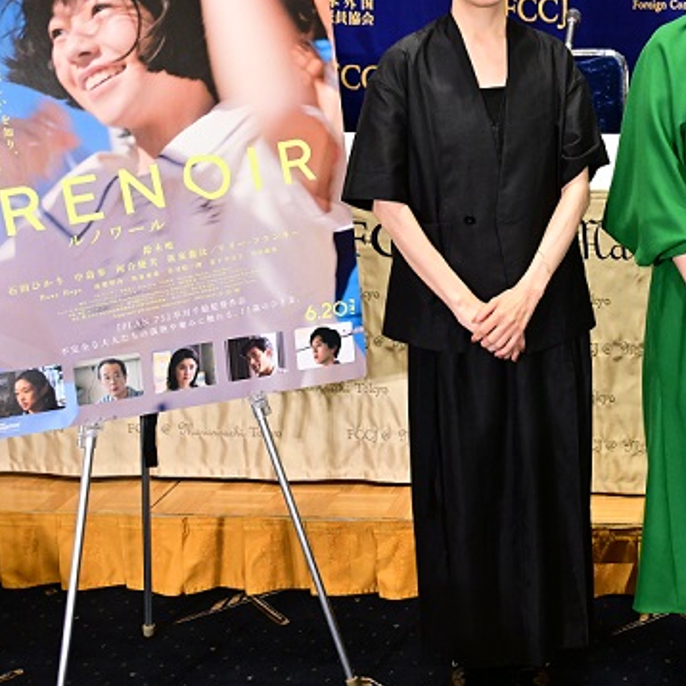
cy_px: 229
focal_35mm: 66
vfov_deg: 26.0
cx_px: 684
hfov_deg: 24.9
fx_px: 1480
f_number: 4.8
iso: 2000
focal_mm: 32
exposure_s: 1/200
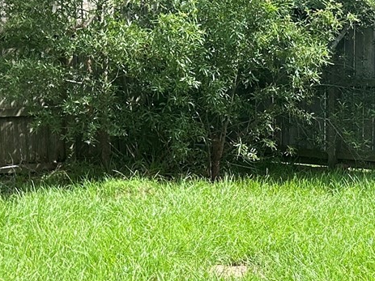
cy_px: 239
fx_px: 1245
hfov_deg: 17.0
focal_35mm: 115
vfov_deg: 12.8
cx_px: 278
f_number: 1.5
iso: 50
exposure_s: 1/1038
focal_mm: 5.7
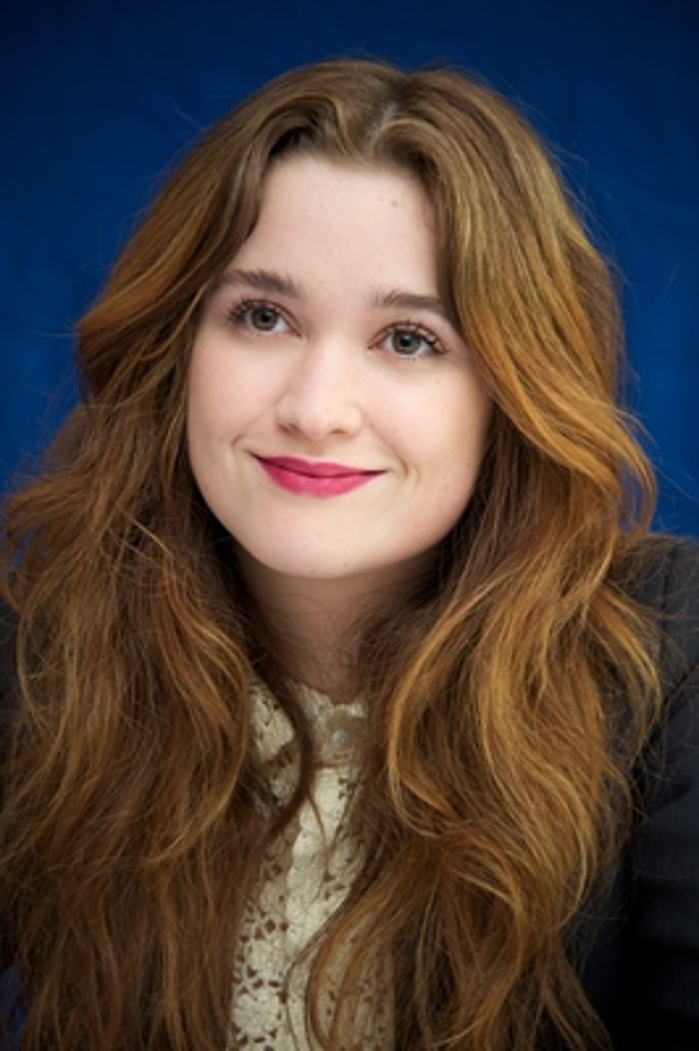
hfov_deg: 5.5
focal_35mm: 250
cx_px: 350
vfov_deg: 8.2
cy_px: 526
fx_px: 7293
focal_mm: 250
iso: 500
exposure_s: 1/60
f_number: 5.6
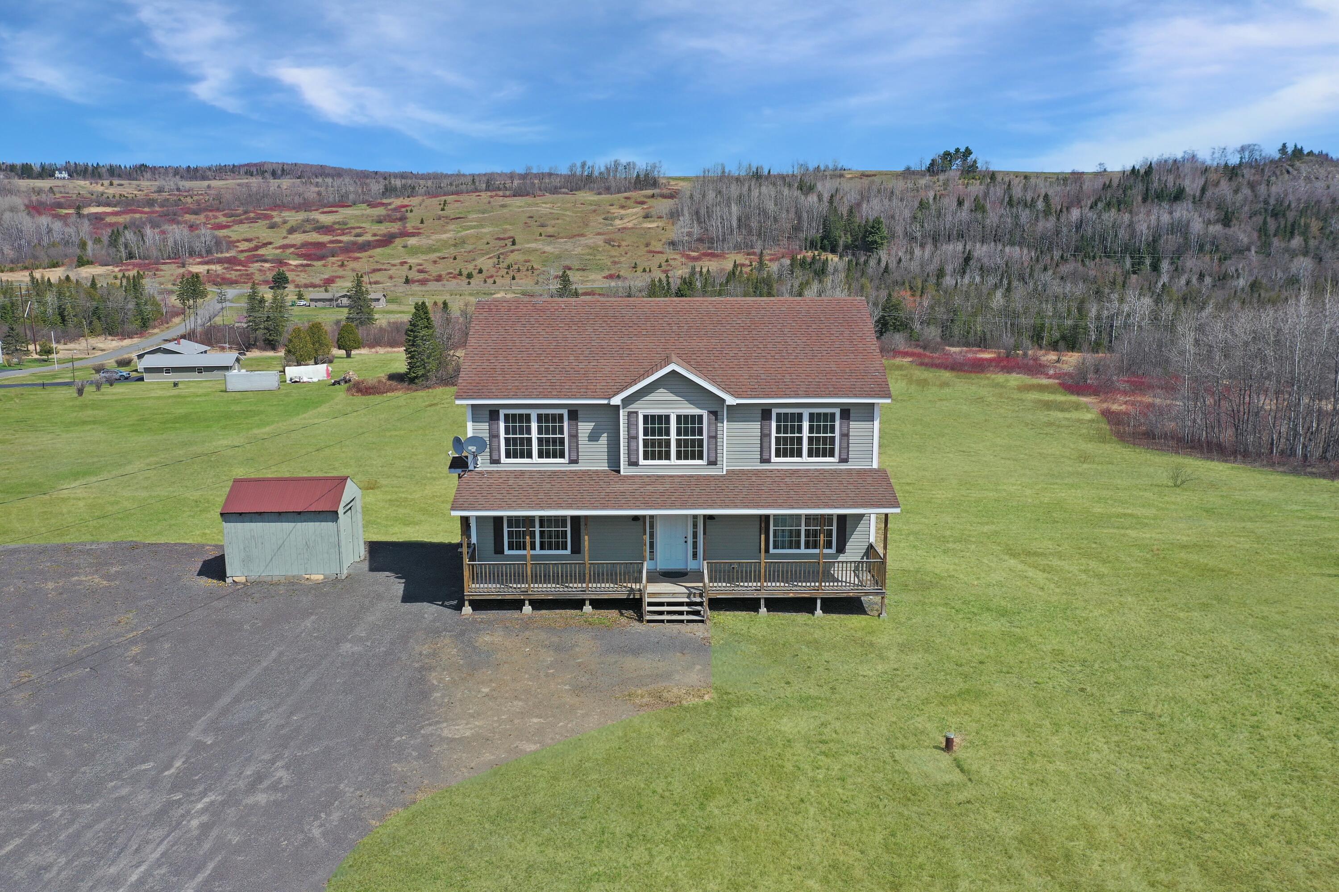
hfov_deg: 65.5
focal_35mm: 28
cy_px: 446
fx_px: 1041
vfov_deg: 46.4
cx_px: 670
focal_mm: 10.26
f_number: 5.6
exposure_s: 1/500
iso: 100
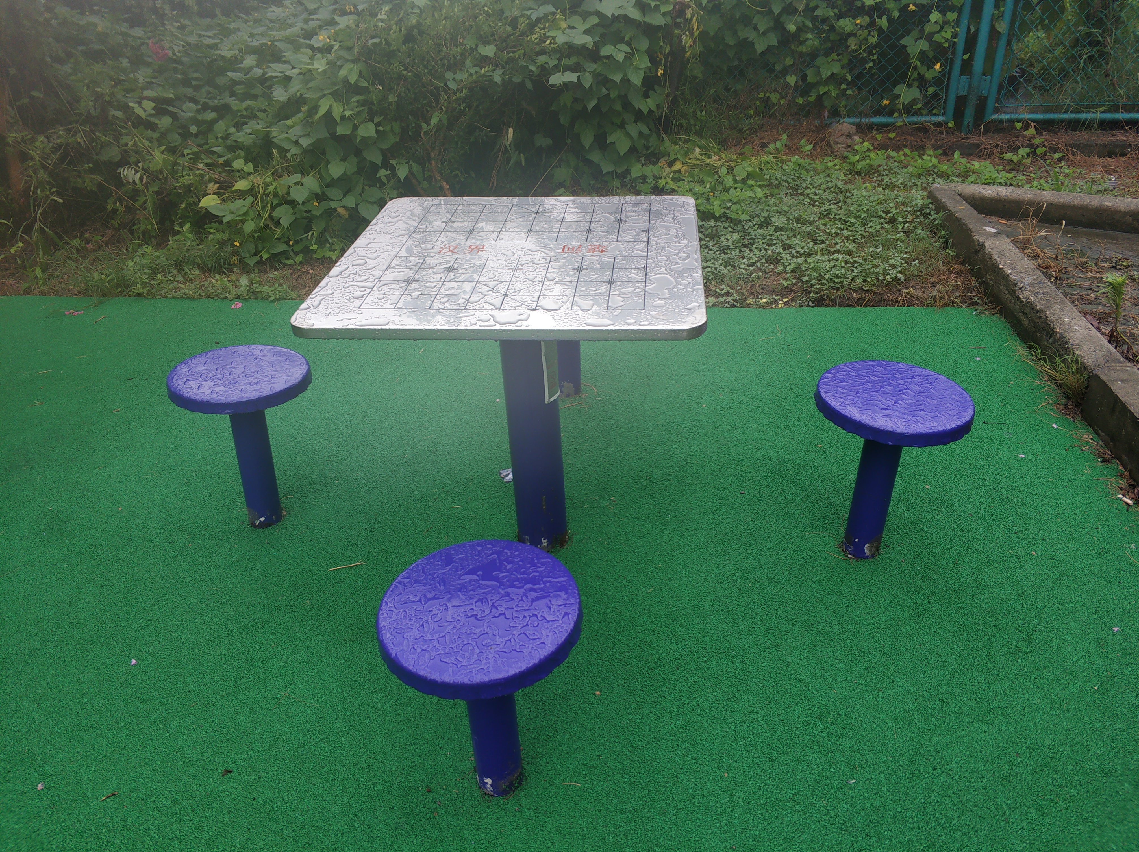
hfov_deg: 65.4
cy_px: 426
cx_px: 570
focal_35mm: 27
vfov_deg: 51.3
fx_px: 888
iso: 100
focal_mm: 3.82
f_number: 1.8
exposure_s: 1/781
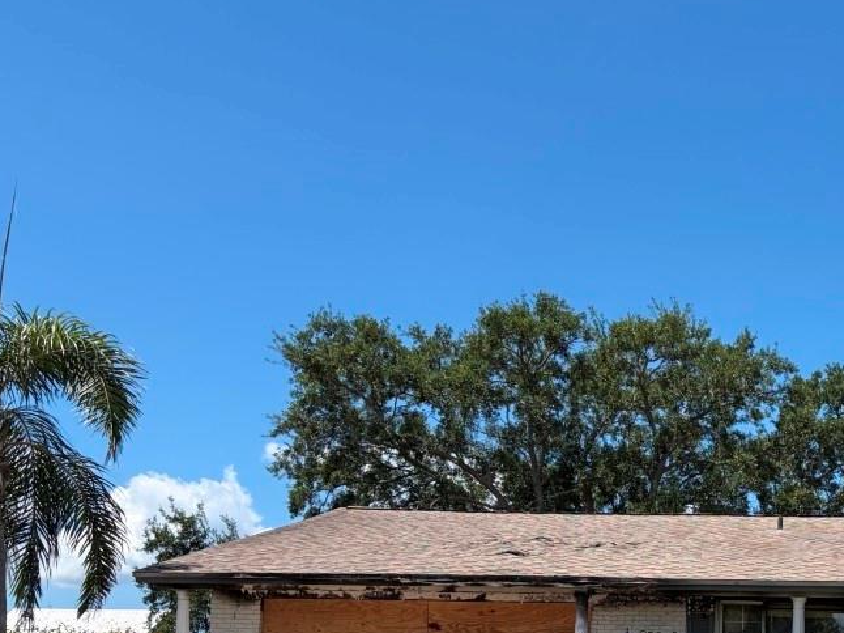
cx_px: 868
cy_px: 647
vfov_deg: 24.0
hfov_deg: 30.6
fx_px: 1414
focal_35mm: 58
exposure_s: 1/3831
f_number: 1.6
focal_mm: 5.96
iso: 50
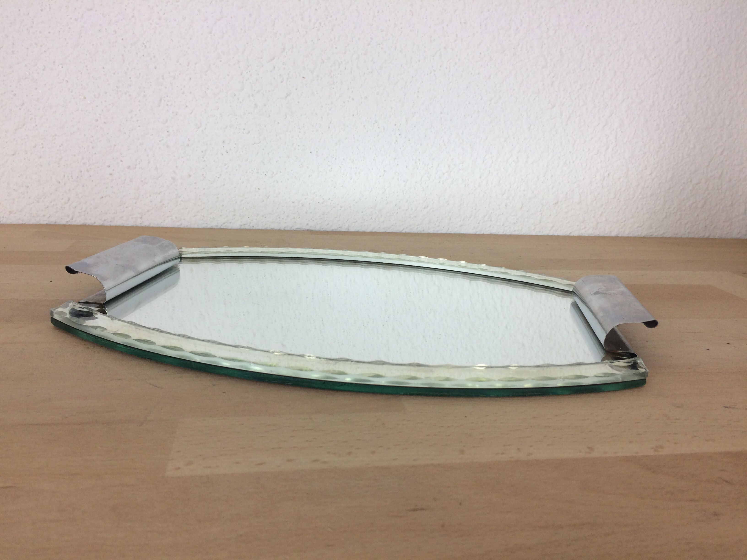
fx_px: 626
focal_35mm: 29
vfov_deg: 48.2
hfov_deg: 61.7
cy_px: 280
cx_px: 374
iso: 64
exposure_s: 1/100
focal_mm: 4.15
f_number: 2.2
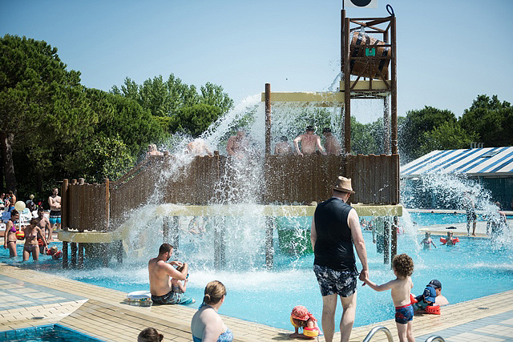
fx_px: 599
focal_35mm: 42
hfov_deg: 46.4
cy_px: 171
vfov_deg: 31.9
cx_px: 256
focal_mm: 42
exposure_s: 1/3200
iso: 160
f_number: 2.8
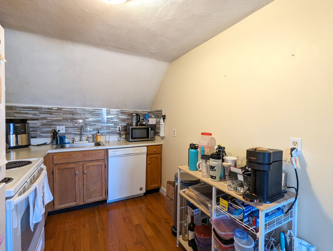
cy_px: 126
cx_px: 166
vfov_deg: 78.2
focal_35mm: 16
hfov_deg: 94.4
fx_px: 154
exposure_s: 1/23.8
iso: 91
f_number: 2.2
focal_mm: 2.35
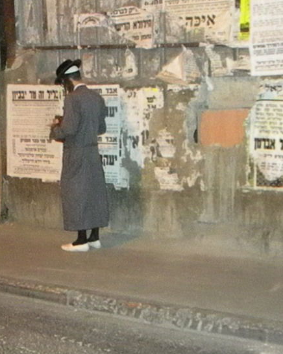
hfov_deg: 22.8
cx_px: 56
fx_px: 691
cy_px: 183
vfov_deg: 28.7
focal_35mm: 66
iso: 3200
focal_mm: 6.4
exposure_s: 1/30
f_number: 3.7
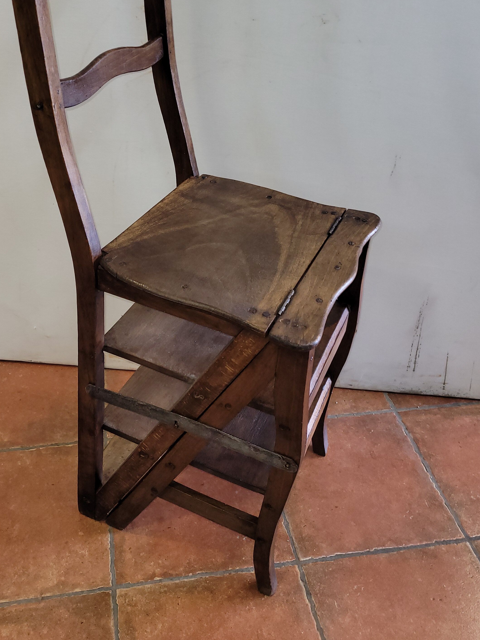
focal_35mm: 37
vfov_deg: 49.3
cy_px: 218
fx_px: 684
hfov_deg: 38.5
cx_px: 194
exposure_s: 1/33
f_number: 1.8
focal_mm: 5.4
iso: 100
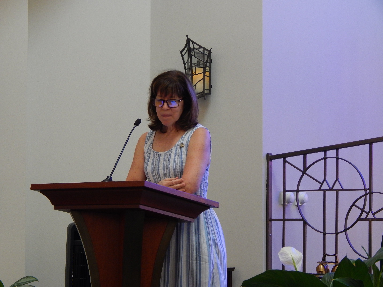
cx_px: 192
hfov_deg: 17.1
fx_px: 1272
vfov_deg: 12.9
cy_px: 144
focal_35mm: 115
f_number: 4.6
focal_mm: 20.5
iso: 400
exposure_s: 1/25
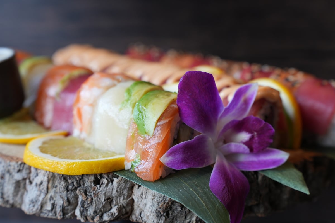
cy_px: 112
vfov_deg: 21.2
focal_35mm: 64
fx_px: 596
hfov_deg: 31.4
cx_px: 168
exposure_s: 1/80
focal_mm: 64
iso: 400
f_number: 4
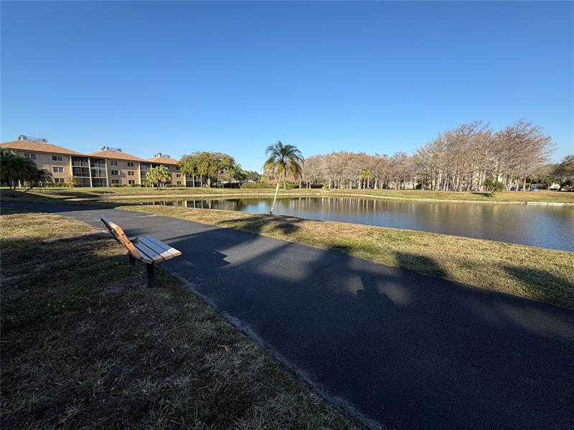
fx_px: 232
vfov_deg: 85.7
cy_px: 215
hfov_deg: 102.1
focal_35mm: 14
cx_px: 287
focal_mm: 2.22
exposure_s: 1/770
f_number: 2.2
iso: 32
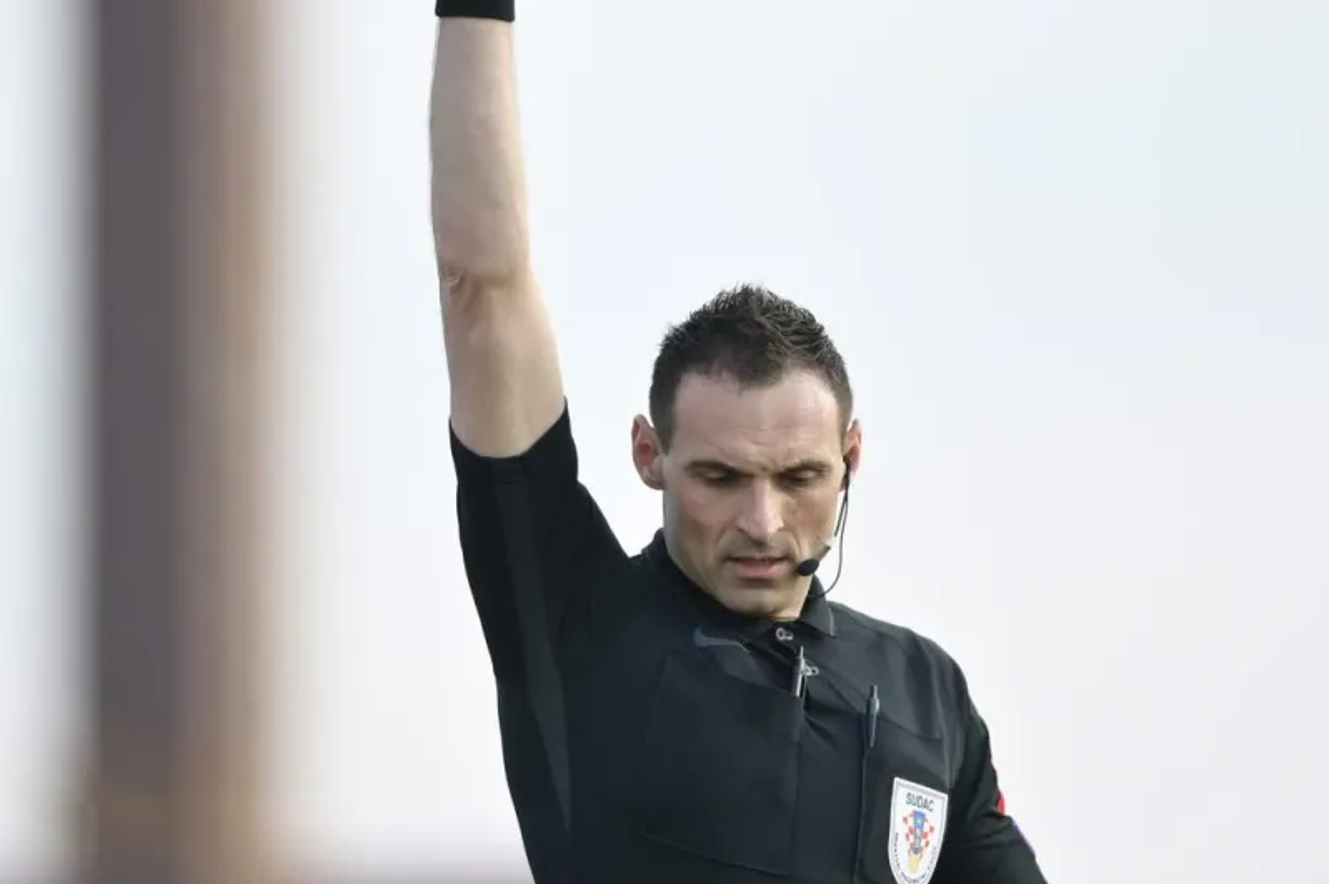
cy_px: 284
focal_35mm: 624
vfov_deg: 2.2
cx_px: 565
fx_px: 23021
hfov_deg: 3.3
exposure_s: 1/3200
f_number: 2.8
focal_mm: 400
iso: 1000
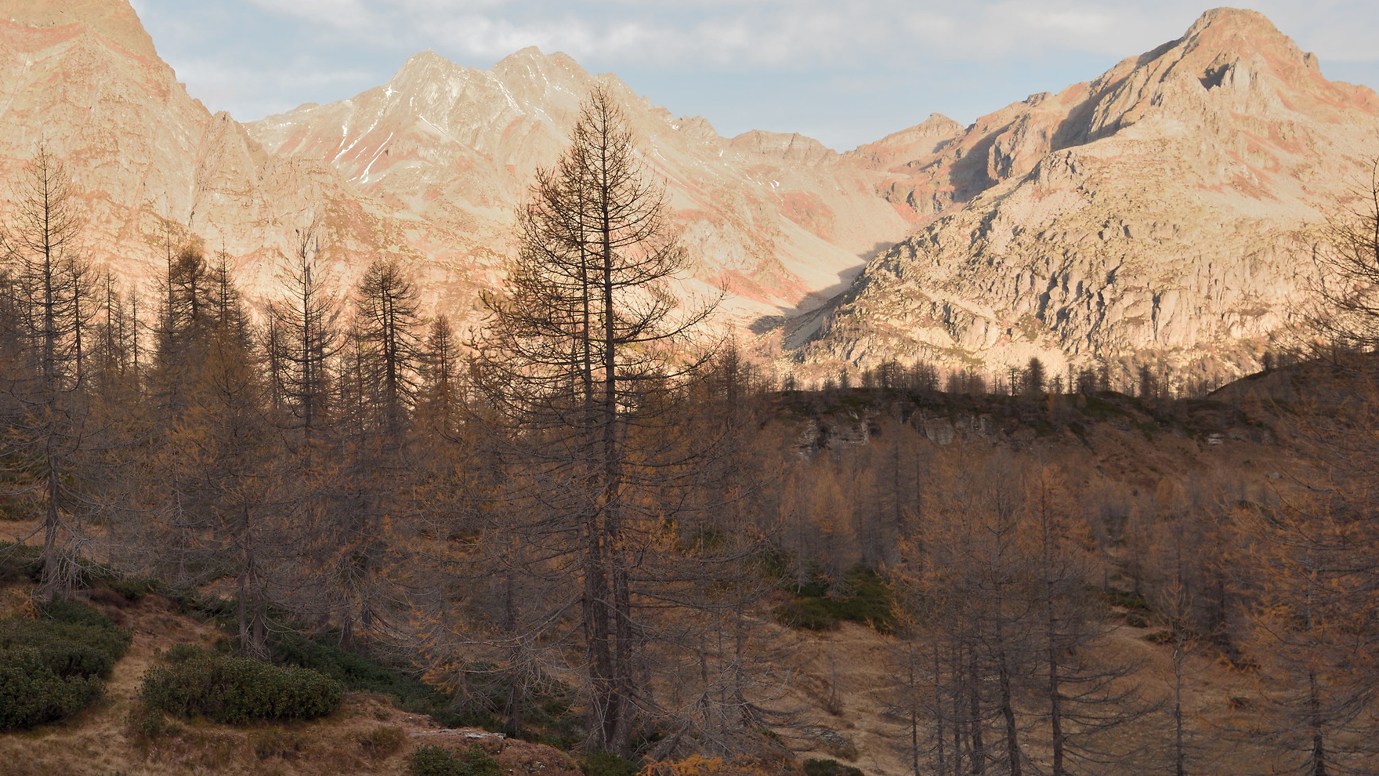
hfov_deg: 40.9
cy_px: 360
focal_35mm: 50
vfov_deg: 23.9
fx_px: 1828
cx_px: 492
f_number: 8
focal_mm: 35
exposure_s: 1/40
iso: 100
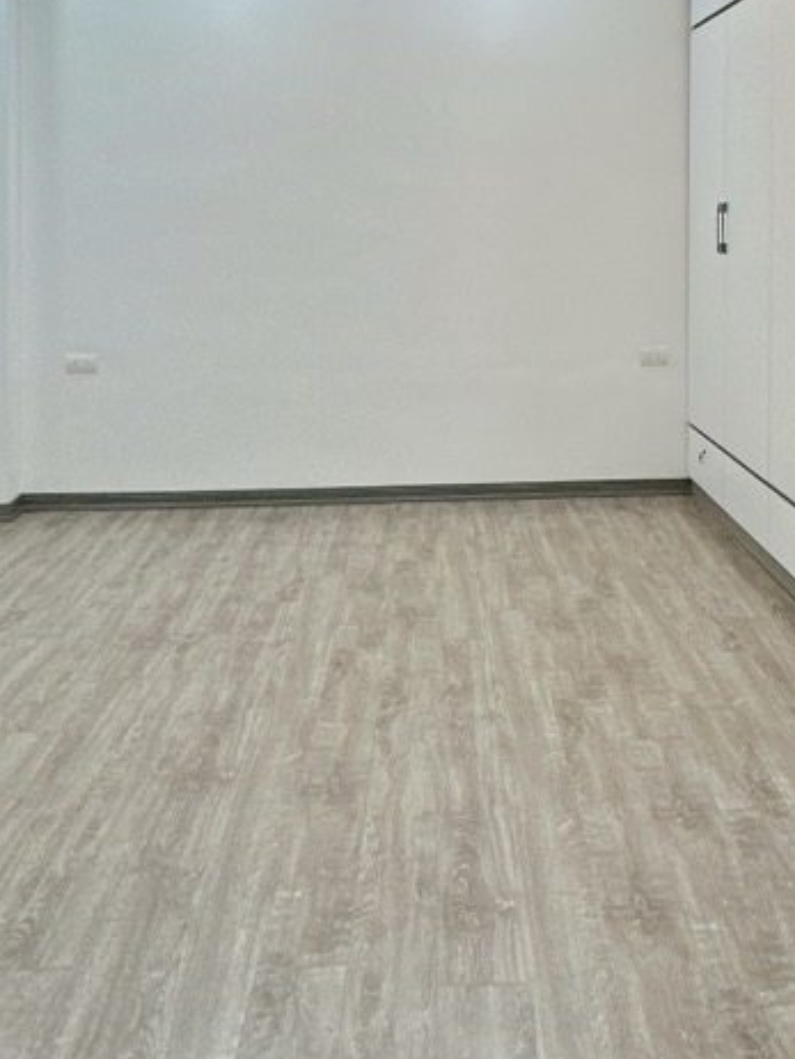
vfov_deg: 54.6
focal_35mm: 31
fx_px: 948
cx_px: 458
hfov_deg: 45.3
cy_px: 222
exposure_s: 1/100
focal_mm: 2.22
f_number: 2.2
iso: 100
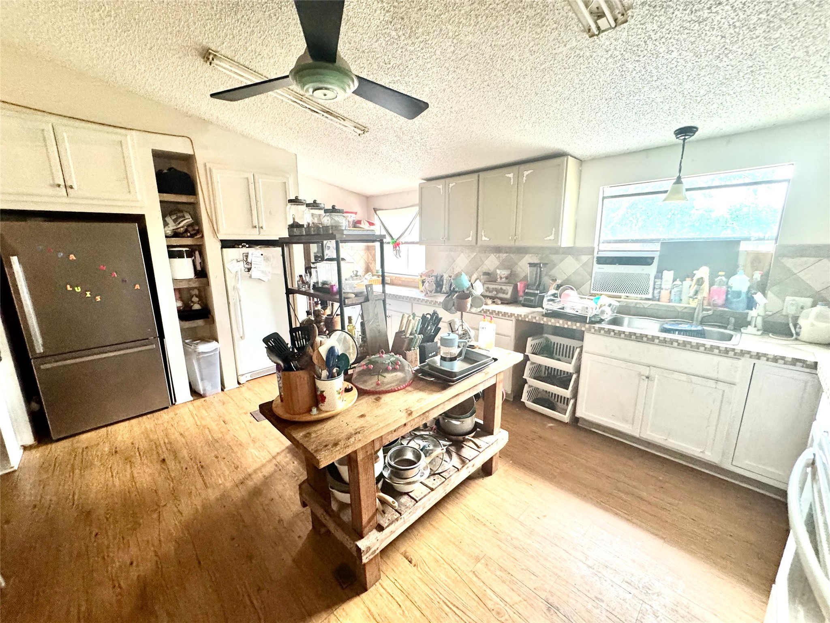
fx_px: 336
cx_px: 415
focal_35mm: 14
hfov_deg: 102.1
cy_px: 312
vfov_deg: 85.7
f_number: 2.2
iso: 400
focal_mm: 2.22
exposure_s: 1/60
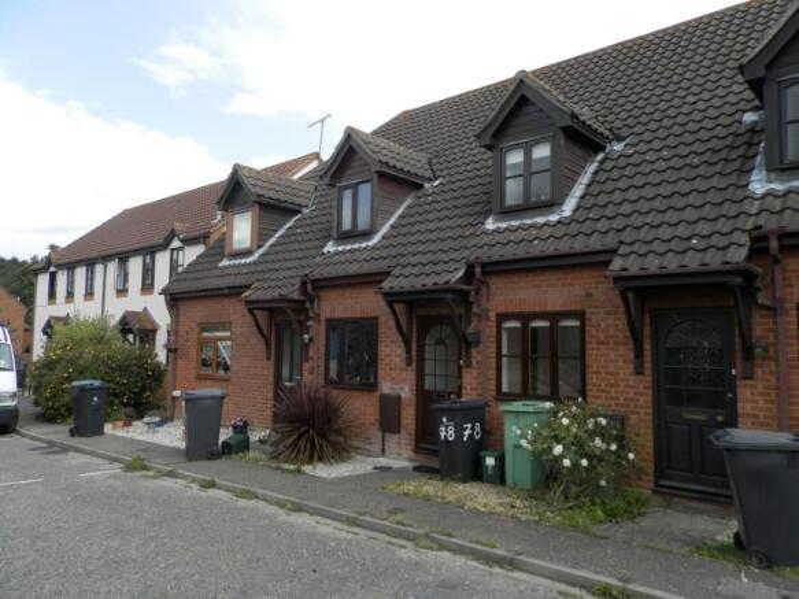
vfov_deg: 54.9
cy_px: 300
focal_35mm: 25
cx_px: 400
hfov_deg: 69.4
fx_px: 577
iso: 80
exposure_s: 1/400
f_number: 3.1
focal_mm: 4.5
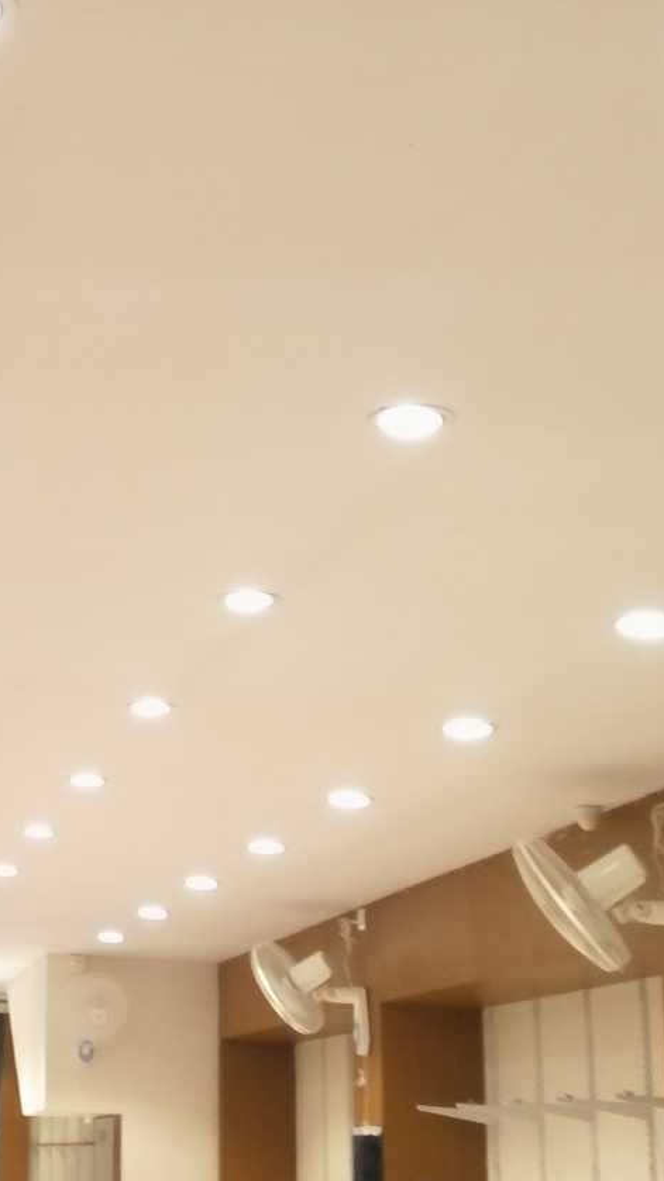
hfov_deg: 20.9
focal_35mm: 52
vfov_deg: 39.8
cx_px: -200
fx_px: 1629
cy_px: 536
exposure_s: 1/33
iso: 51
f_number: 2.2
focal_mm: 3.46
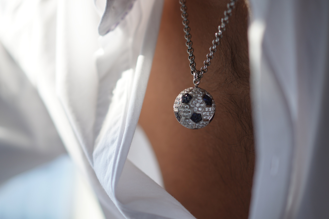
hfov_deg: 24.8
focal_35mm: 82
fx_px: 749
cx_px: 164
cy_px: 110
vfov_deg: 16.7
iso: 100
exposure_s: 1/640
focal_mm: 55
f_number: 1.8
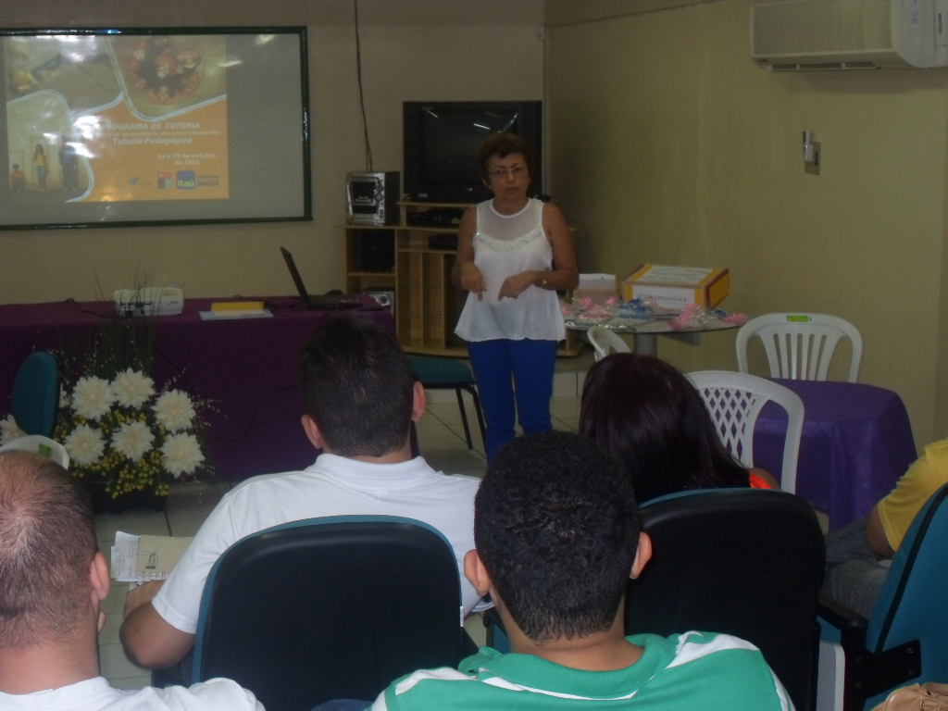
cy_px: 356
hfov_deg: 32.7
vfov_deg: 24.8
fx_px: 1616
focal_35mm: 59
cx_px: 474
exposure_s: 1/60
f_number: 3.7
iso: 240
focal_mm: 10.1
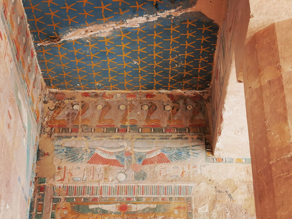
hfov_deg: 27.4
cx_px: 146
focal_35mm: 71
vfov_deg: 20.7
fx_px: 599
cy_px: 110
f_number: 1.6
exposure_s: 1/233
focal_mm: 5.56
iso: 50
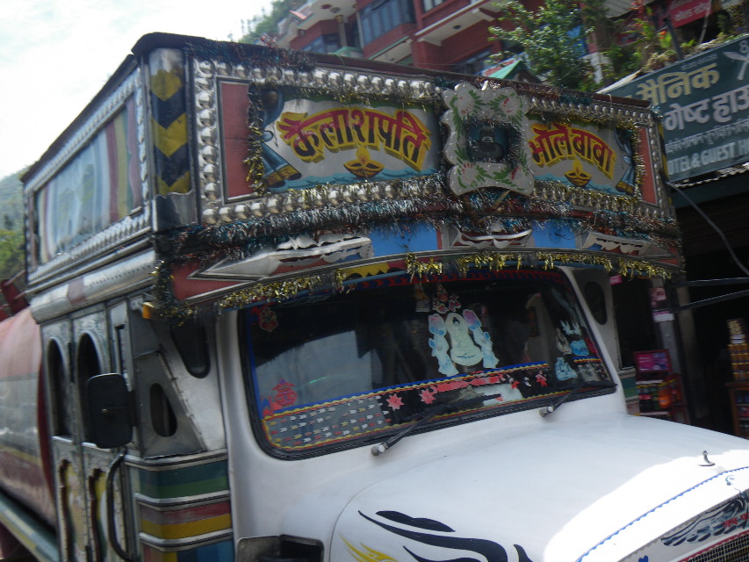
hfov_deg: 54.0
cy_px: 281
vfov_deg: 41.8
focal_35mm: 34
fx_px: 736
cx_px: 374
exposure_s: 1/320
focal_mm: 6.1
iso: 50
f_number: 3.8
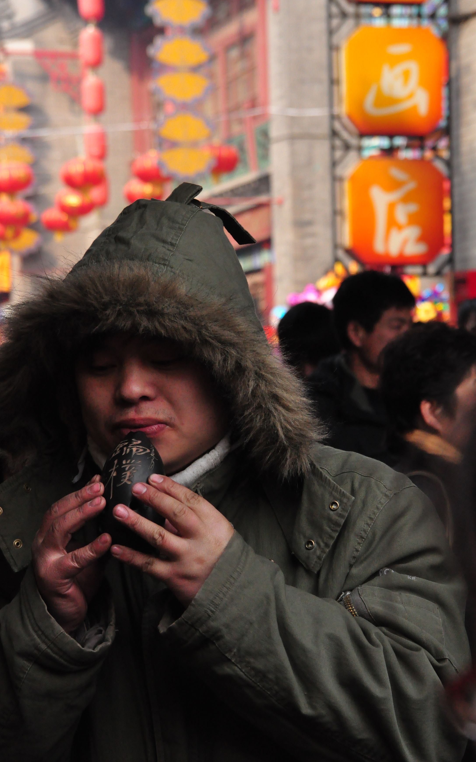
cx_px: 233
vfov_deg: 15.1
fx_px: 2864
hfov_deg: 9.5
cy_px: 380
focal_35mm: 138
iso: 1600
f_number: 8
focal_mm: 90
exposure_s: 1/1250
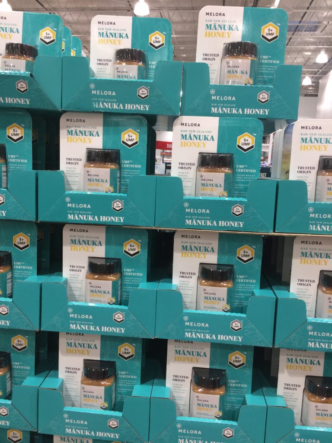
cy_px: 222
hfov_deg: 48.2
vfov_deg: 61.7
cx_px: 166
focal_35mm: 29
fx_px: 371
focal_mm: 4.15
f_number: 2.2
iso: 80
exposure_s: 1/30
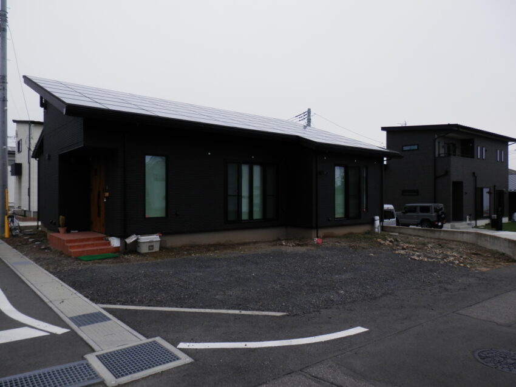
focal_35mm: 25
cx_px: 258
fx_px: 373
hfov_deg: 69.4
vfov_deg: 54.9
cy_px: 194
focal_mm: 4.5
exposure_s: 1/1000
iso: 80
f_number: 3
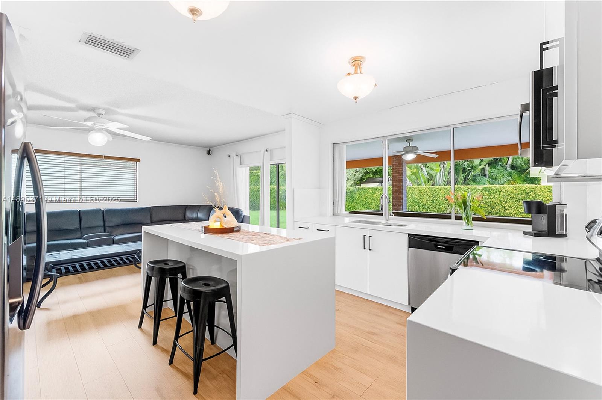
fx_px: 234
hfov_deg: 104.3
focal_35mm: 14
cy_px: 200
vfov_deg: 81.1
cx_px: 301
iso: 200
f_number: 14
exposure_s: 1.6
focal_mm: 14
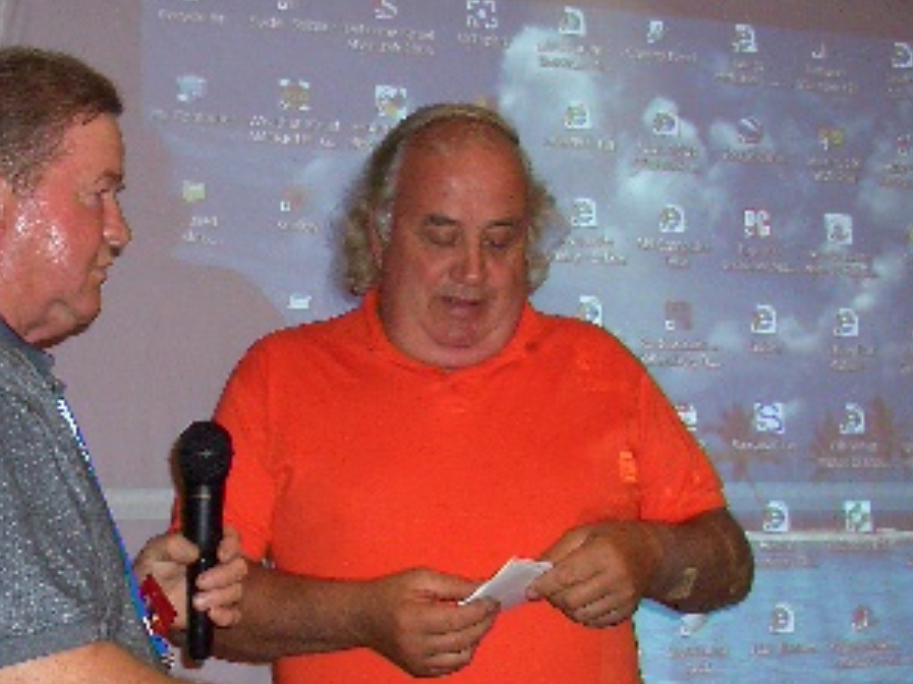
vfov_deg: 19.5
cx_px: 315
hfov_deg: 25.9
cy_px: 531
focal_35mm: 75
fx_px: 1977
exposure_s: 1/60
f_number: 2.6
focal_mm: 5.8
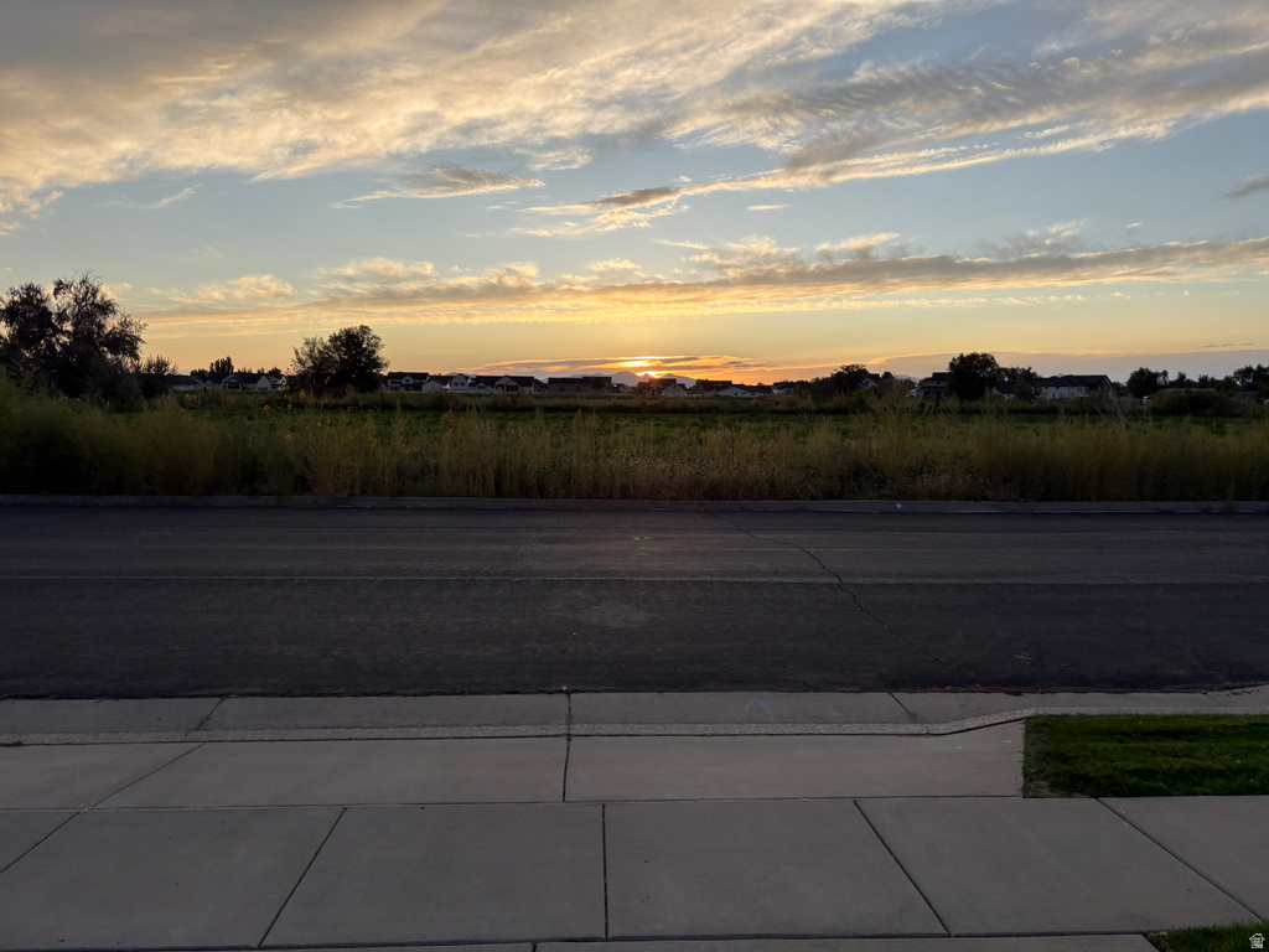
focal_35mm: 26
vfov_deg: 53.1
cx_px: 634
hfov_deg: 67.3
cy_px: 476
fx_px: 953
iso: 50
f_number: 1.6
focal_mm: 5.96
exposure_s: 1/1175
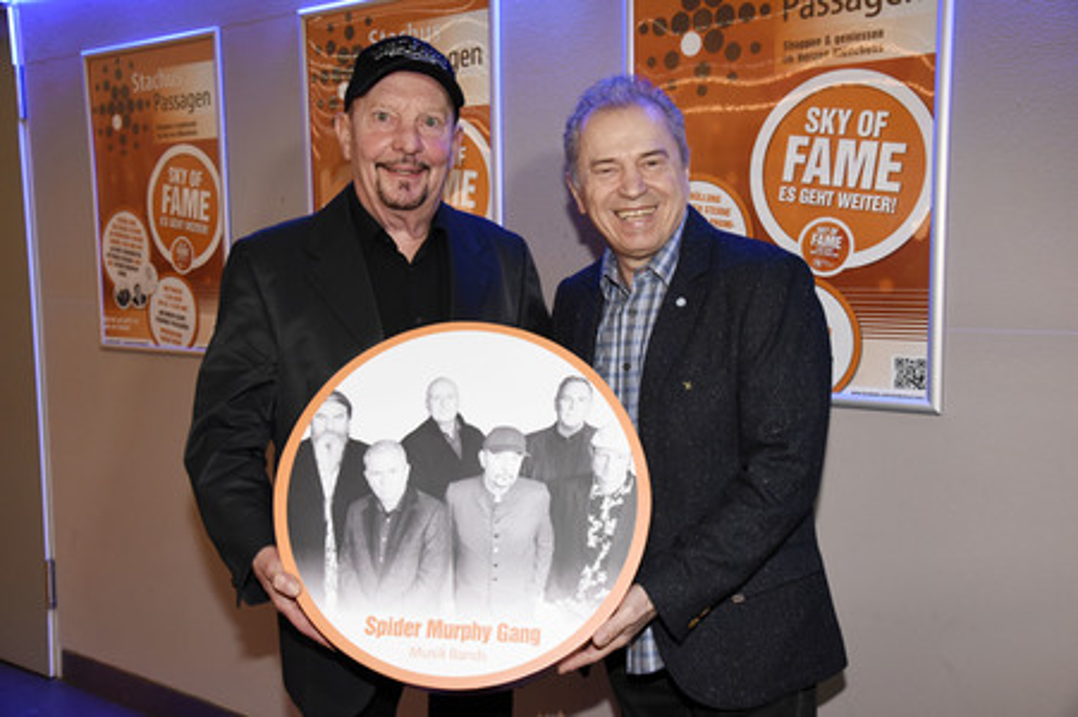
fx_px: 1137
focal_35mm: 38
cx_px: 539
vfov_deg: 35.0
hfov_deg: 50.7
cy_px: 358
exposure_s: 1/60
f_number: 6.3
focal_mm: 38
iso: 3200
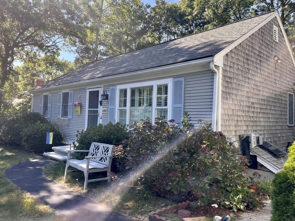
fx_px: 222
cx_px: 148
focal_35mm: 26
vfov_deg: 53.1
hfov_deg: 67.3
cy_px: 110
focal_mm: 5.1
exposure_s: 1/718
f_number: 1.6
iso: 50
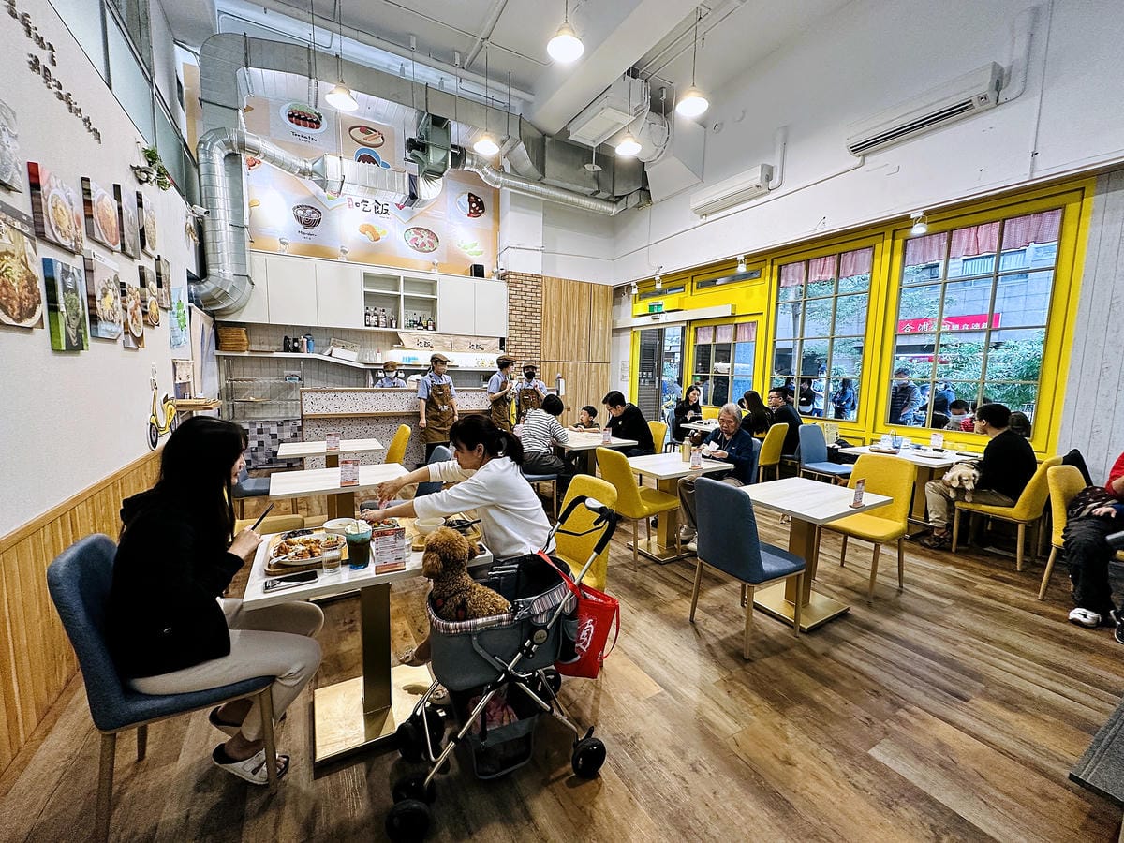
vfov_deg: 85.7
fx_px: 455
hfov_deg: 102.1
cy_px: 422
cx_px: 562
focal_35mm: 14
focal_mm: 2.22
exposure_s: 1/60
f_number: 2.2
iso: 200
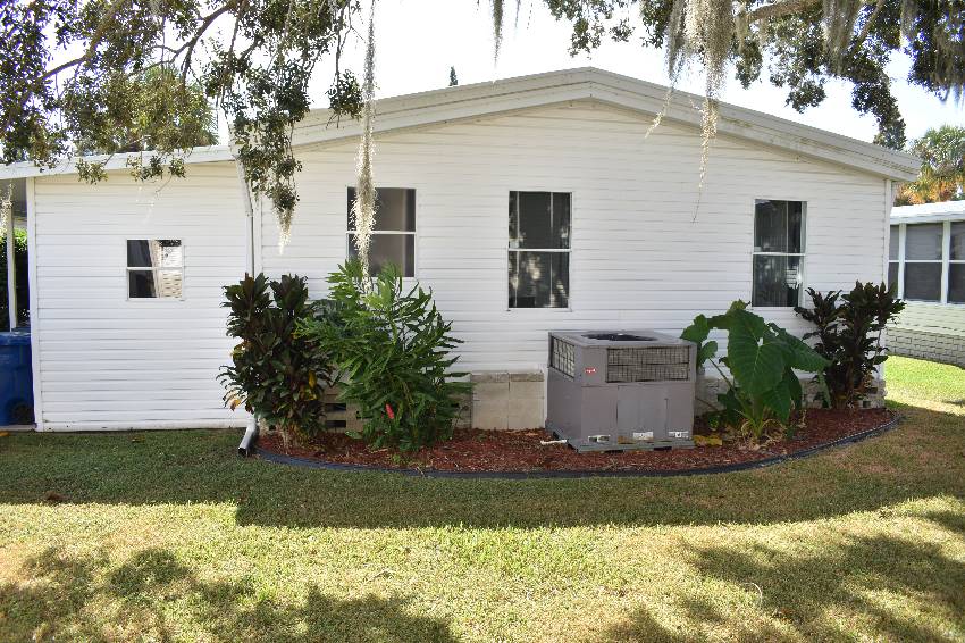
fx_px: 723
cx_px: 482
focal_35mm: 27
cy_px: 322
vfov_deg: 47.9
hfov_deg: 67.4
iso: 100
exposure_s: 1/200
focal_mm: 18
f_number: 5.6
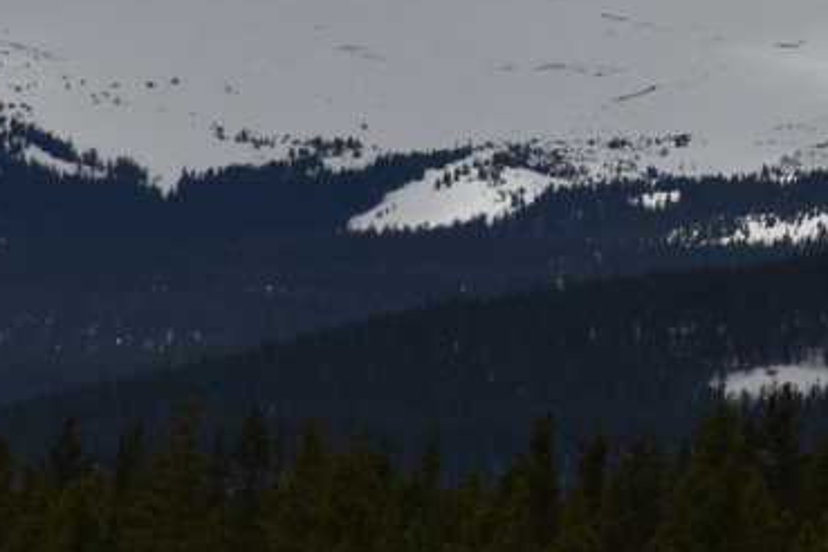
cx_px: 907
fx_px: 23964
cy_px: -132
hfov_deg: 2.0
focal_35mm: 1042
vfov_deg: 1.3
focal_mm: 300
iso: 100
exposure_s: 1/800
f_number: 14
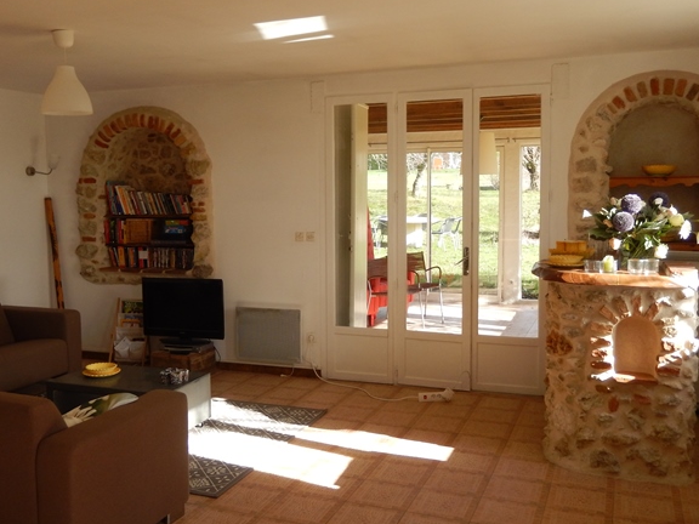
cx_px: 299
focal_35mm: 36
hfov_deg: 51.2
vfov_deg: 39.6
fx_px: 727
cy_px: 247
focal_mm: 4.5
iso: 125
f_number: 3.4
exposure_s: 1/160
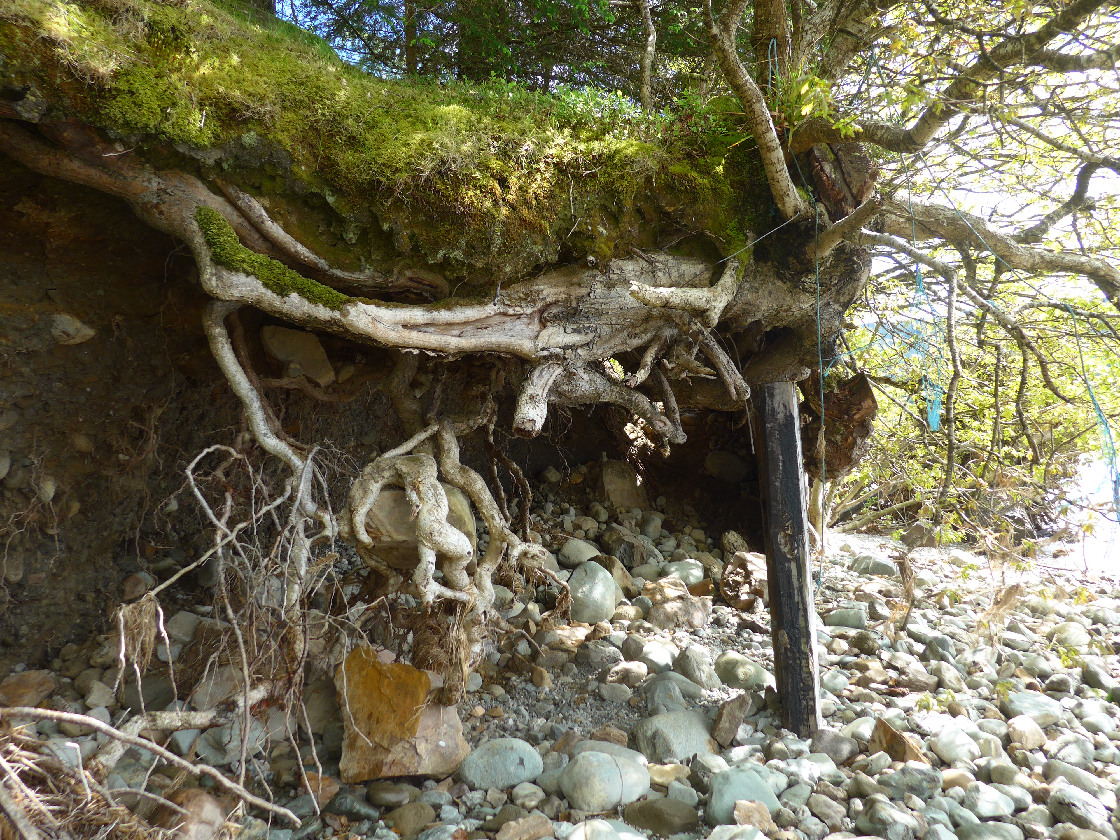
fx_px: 938
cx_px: 560
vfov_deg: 48.2
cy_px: 420
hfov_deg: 61.7
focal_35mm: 29
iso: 80
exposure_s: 1/160
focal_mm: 6
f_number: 2.8
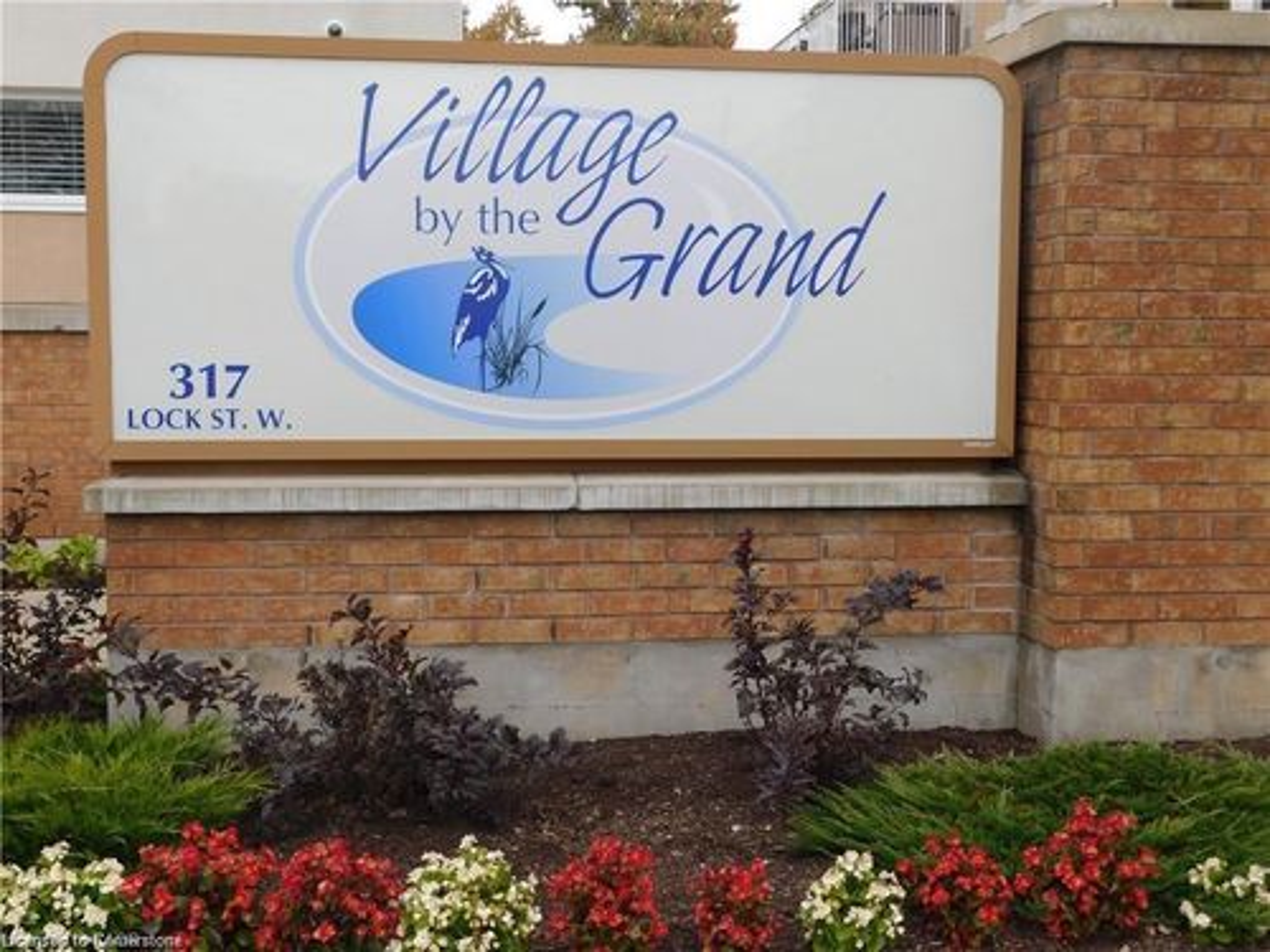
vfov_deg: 32.2
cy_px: 476
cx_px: 635
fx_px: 1651
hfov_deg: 42.1
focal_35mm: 45
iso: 125
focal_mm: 8
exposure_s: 1/80
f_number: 3.7
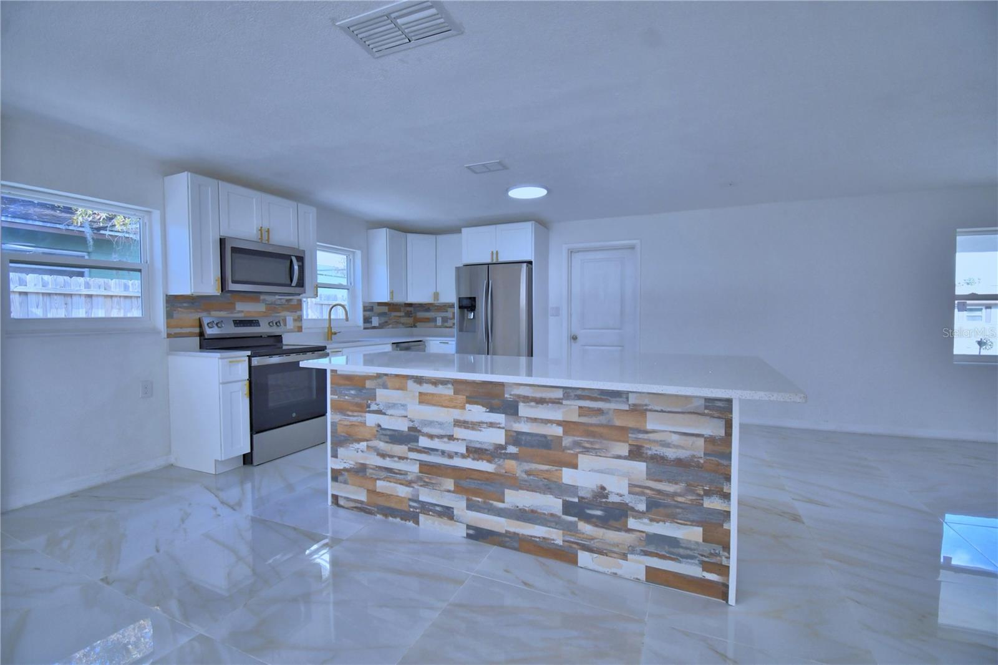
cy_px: 332
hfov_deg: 100.4
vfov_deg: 77.3
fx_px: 416
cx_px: 499
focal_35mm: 15
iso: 400
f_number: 4.5
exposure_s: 1/125
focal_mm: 10
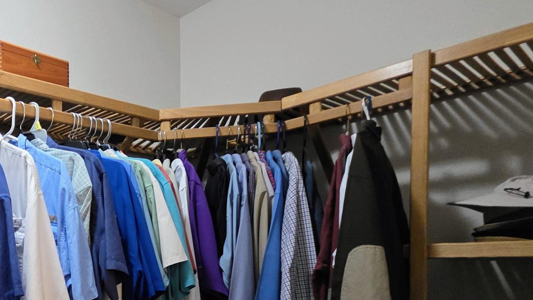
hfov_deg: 52.8
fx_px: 410
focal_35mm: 29
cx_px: 4
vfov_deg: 37.3
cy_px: 276
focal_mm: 2.2
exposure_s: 1/60
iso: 1000
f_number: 1.9
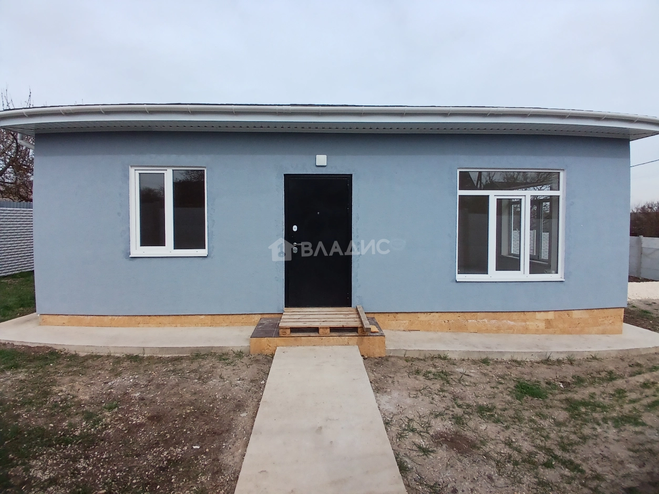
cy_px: 247
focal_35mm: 17
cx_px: 330
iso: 50
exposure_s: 1/1174
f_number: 2.2
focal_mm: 1.4
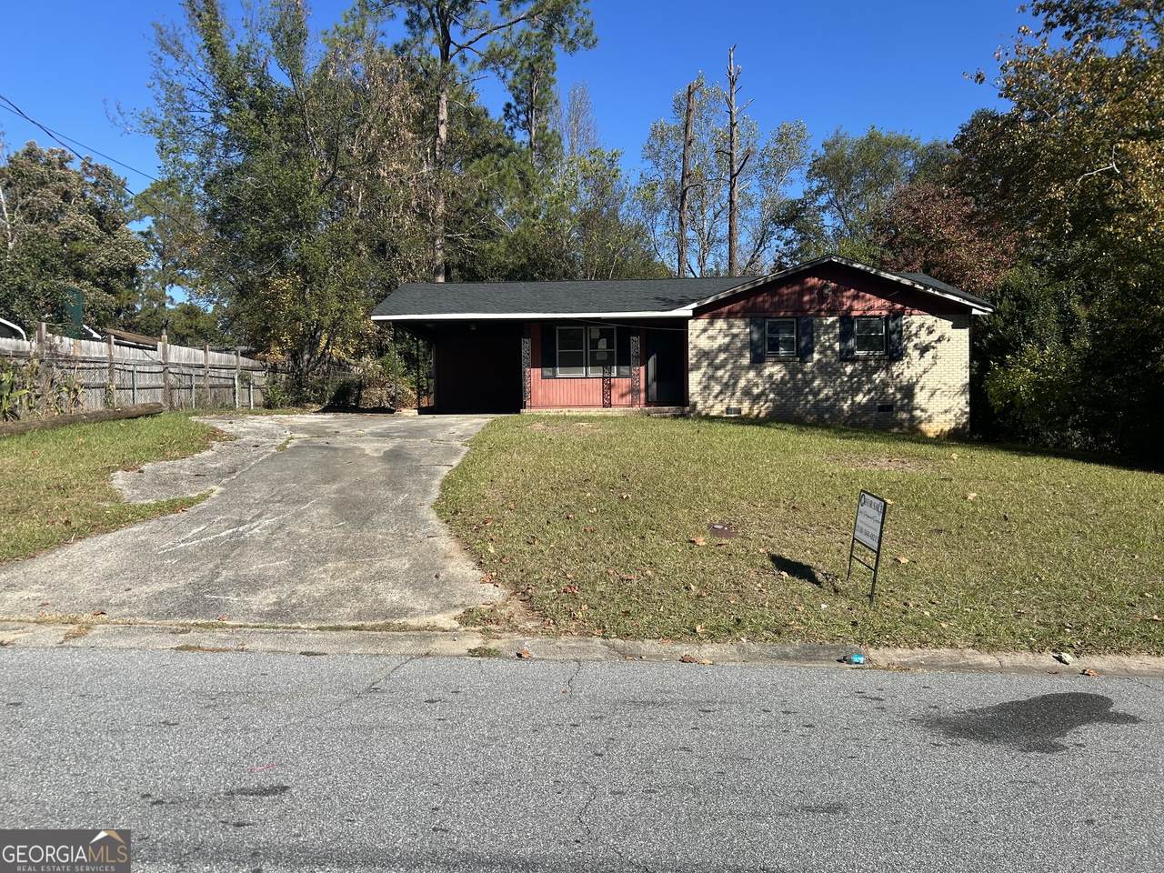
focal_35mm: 26
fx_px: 874
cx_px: 582
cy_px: 436
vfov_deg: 53.1
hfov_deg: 67.3
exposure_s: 1/3165
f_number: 1.5
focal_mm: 5.7
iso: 50
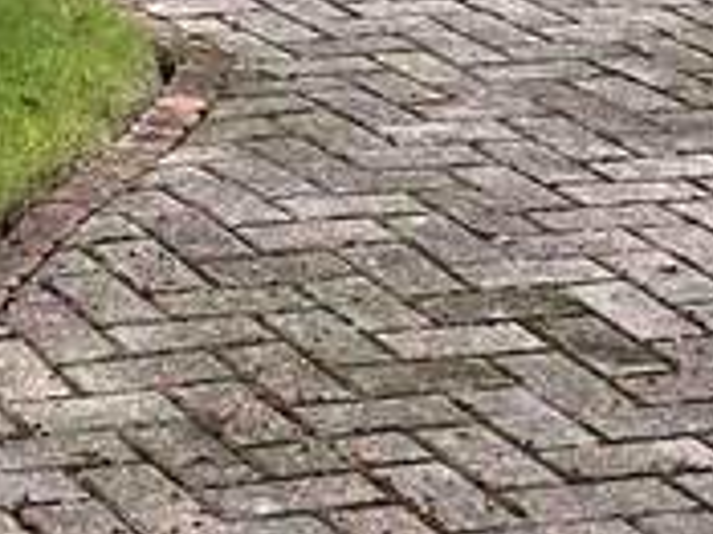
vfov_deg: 7.5
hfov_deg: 10.2
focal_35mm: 176
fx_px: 3623
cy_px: -995
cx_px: -823
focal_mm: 6.86
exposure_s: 1/843
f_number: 1.78
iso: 80
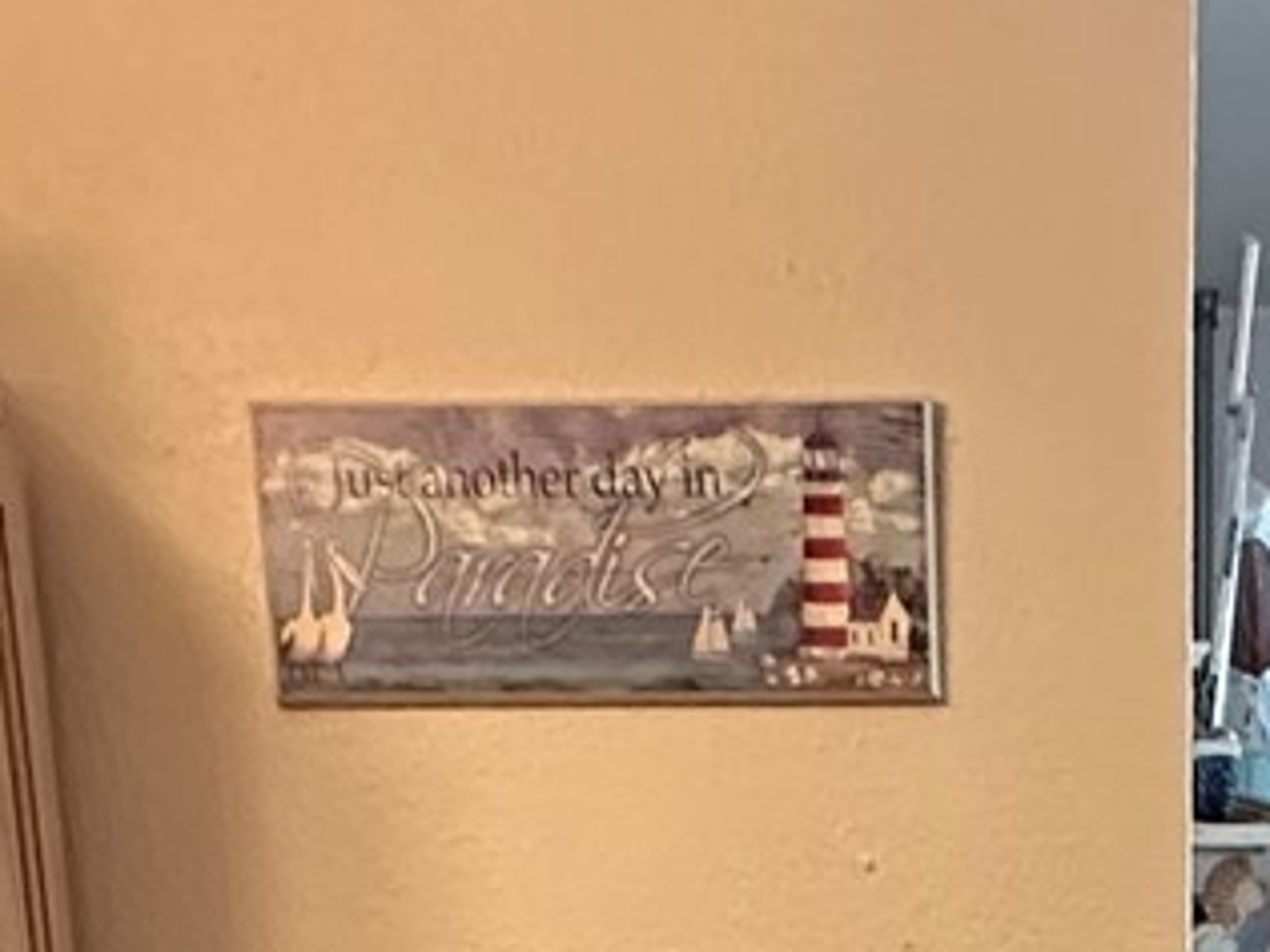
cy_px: 2330
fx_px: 3119
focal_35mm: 85
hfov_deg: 22.5
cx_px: 1145
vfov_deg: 12.9
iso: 400
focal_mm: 2.22
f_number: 2.2
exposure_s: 1/60
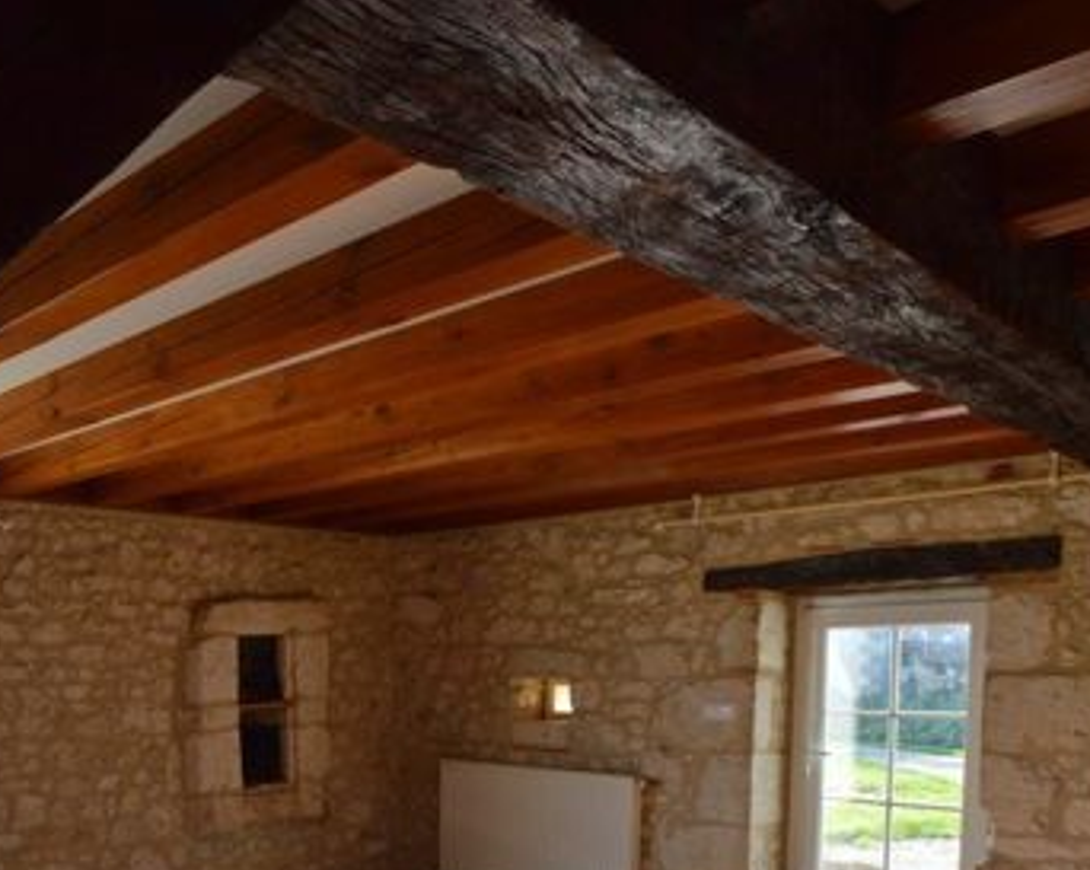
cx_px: 107
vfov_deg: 46.3
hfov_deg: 53.0
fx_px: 935
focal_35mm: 29
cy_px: 739
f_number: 5.6
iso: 320
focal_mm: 10
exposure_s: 1/125
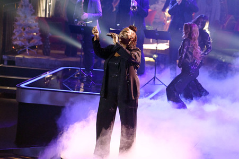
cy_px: 80
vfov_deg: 6.9
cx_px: 120
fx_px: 1327
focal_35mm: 200
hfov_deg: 10.3
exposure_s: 1/320
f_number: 5.6
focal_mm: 200
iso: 16000
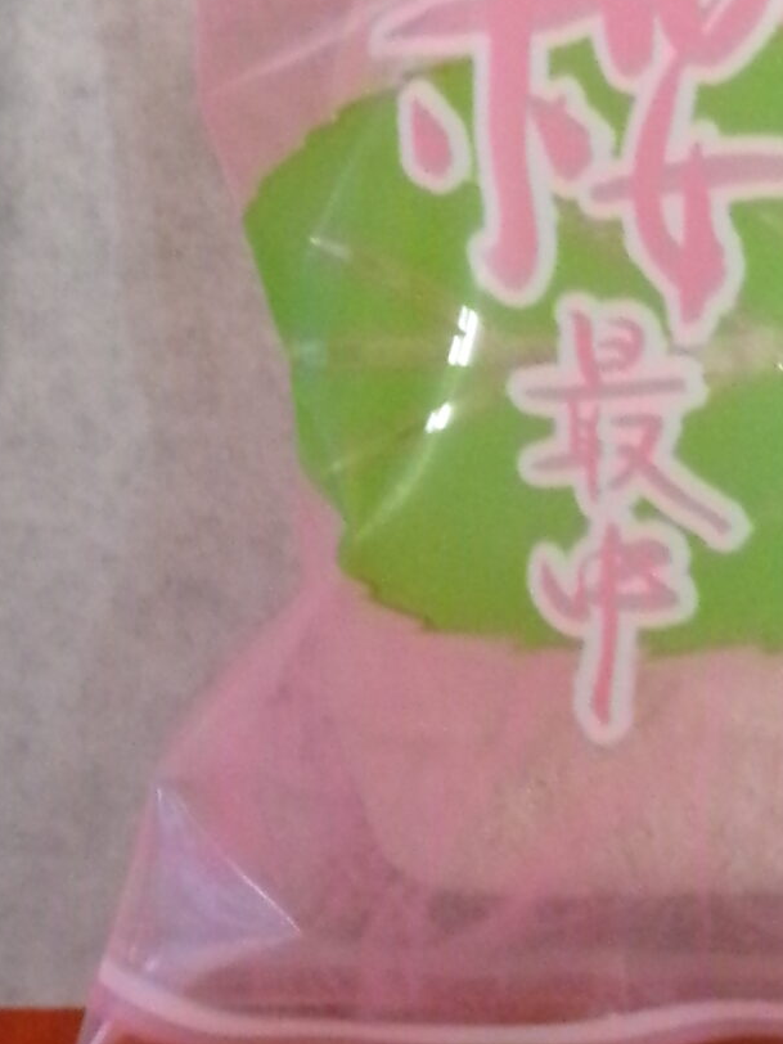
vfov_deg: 11.6
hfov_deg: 8.8
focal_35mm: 167
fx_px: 5037
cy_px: -194
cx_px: -50
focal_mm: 9.5
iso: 800
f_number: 4.9
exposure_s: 1/34
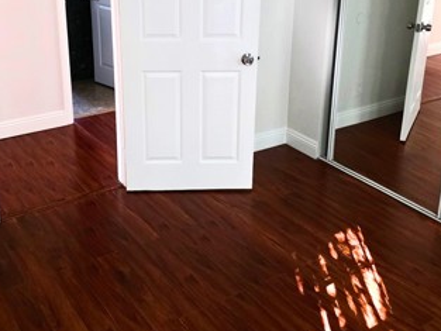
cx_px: 180
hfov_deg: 40.3
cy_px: 82
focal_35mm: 47
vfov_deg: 30.4
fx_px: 599
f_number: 1.7
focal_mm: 6.3
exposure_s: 1/60
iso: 1250
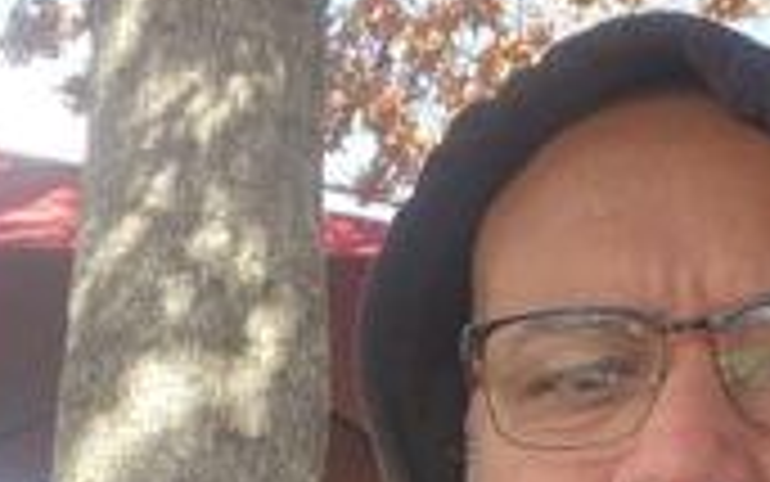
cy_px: 559
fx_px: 1721
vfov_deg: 15.4
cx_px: 621
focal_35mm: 82
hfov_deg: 24.8
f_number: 2.2
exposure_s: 1/120
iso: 100
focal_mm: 2.71
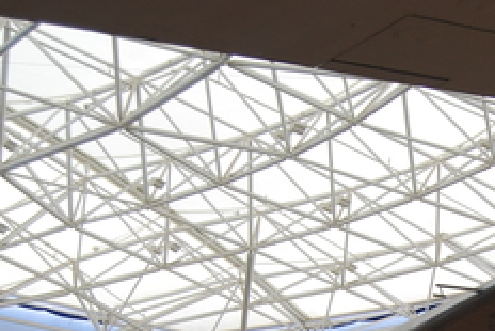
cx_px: 491
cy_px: 427
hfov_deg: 15.7
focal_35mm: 128
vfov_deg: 10.5
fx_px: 1766
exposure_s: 1/125
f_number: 5.6
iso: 180
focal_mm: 31
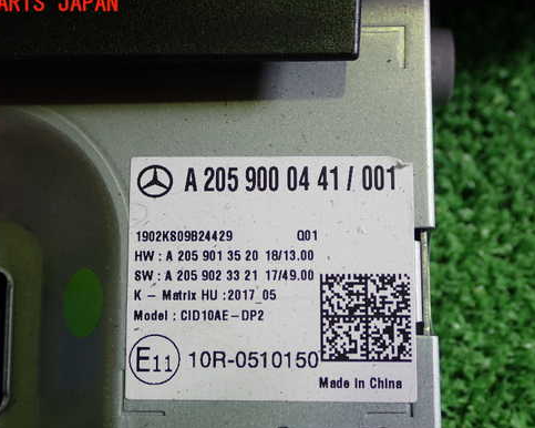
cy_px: 240
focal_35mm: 57
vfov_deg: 26.6
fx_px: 902
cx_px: 249
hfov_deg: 33.0
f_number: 3.1
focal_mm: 8.4
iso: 200
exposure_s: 1/60
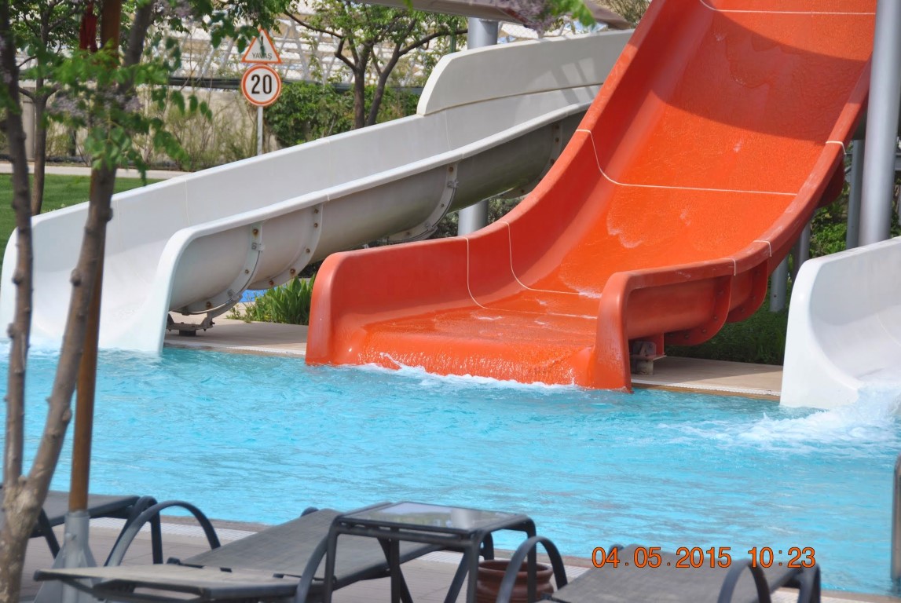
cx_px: 450
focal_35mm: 135
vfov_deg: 10.2
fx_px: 3383
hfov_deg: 15.2
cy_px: 302
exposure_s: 1/500
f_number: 5.6
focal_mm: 90
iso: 110
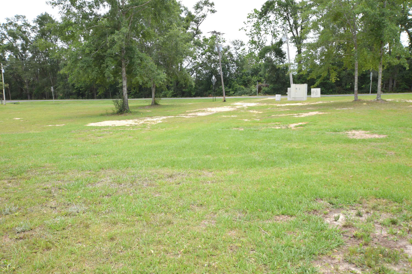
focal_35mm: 30
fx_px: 343
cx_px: 206
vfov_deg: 43.6
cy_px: 137
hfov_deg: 61.9
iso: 200
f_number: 8
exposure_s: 1/320
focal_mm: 20
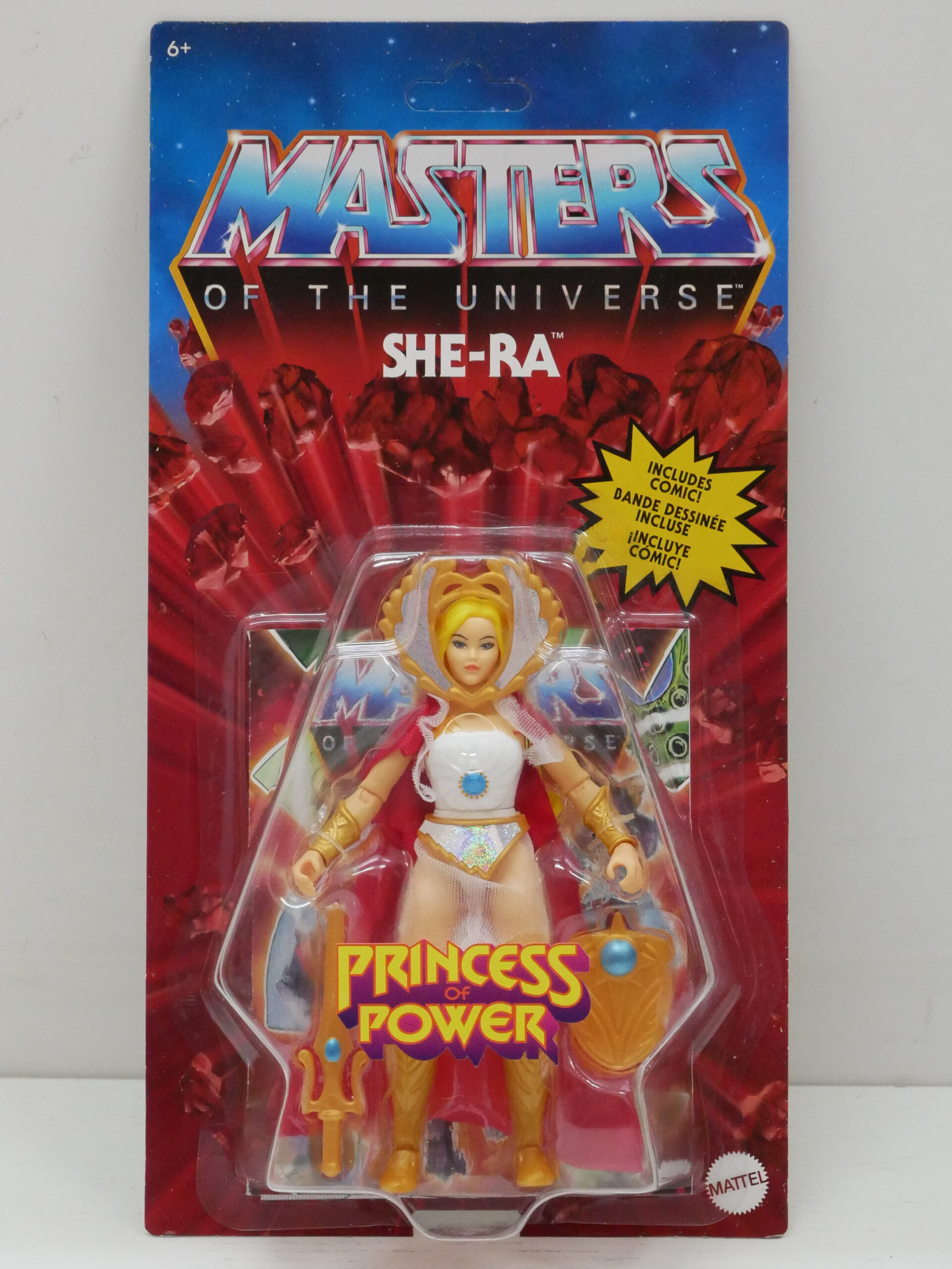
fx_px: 3884
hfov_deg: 14.0
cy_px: 634
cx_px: 476
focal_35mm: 106
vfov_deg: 18.5
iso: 3200
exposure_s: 1/50
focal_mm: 53
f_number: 8
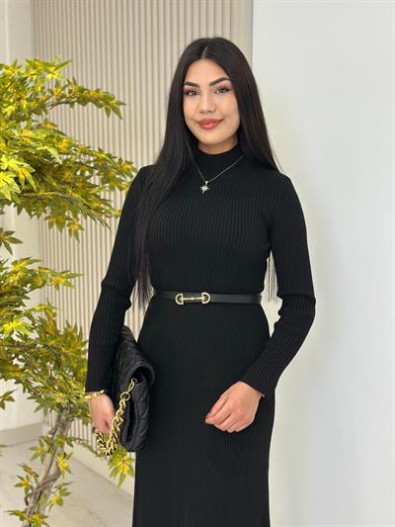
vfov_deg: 39.6
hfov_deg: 30.3
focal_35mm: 48
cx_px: 198
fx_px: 730
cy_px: 264
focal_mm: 6.86
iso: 125
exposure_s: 1/170
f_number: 1.78
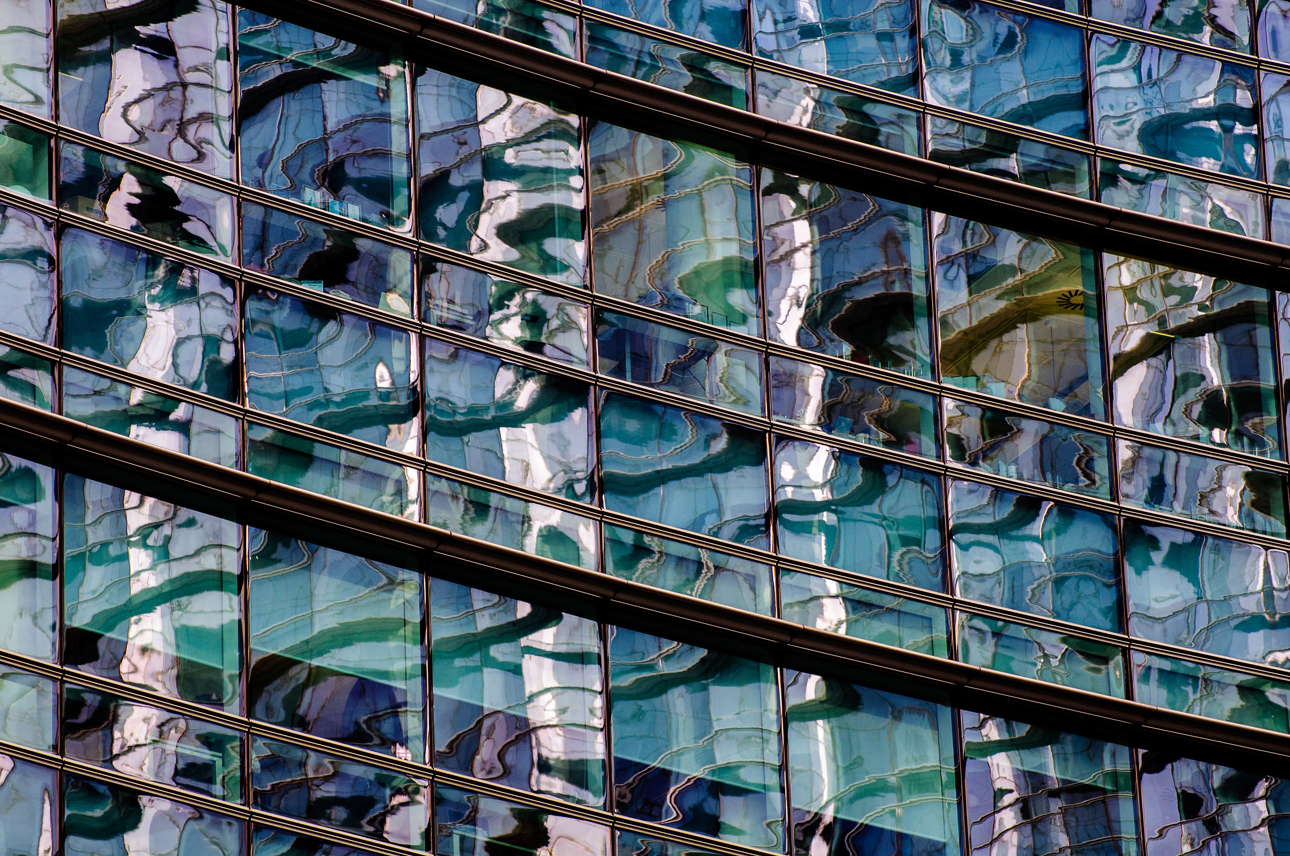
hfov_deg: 8.9
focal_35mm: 232
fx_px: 8321
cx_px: 645
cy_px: 428
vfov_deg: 5.9
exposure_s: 1/125
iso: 200
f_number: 8
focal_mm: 155
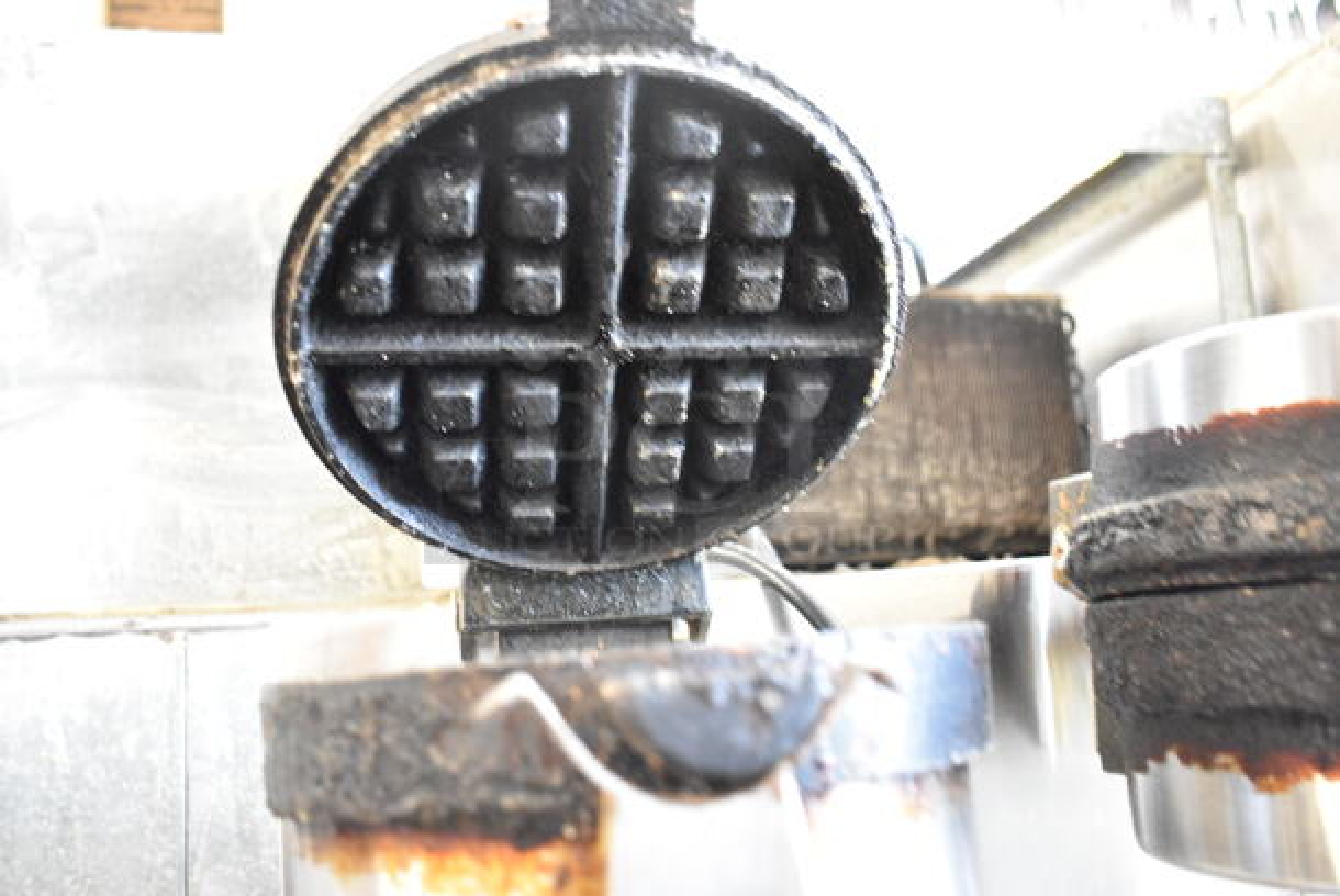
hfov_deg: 59.4
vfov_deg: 41.8
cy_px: 448
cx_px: 670
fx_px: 1174
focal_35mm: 32
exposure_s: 1/30
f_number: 3.8
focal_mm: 21
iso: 2800
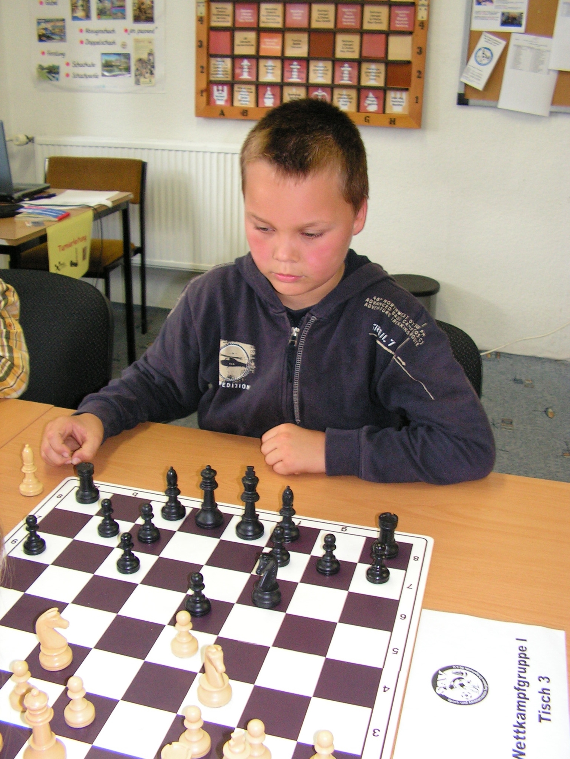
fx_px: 790
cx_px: 285
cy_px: 380
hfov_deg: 39.7
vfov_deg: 51.4
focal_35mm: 36
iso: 200
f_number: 3.2
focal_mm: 6
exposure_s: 1/40
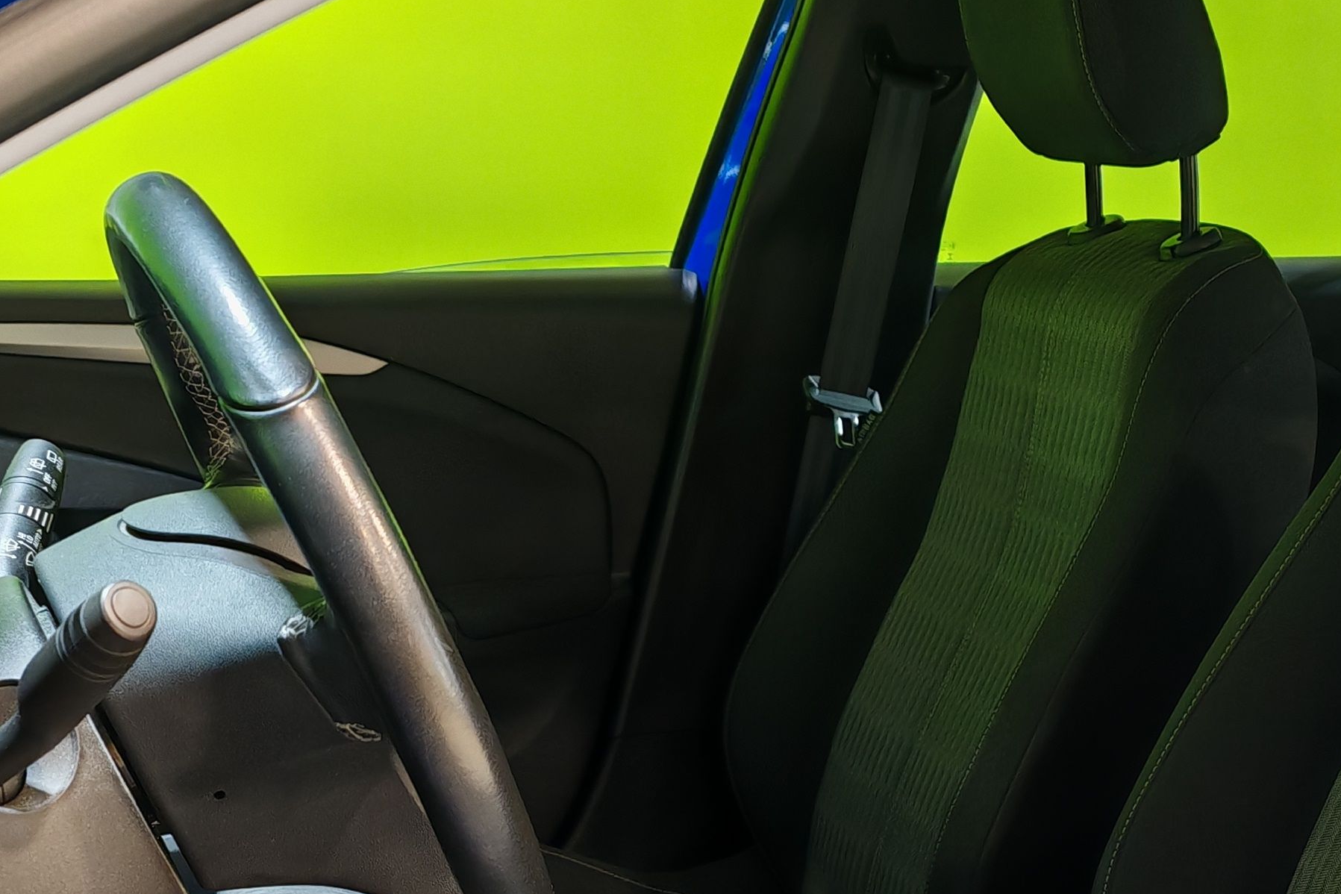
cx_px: 883
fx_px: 2384
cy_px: 893
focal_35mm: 64
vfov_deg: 20.6
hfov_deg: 31.2
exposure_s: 1/50
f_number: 1.4
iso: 80
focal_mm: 6.83
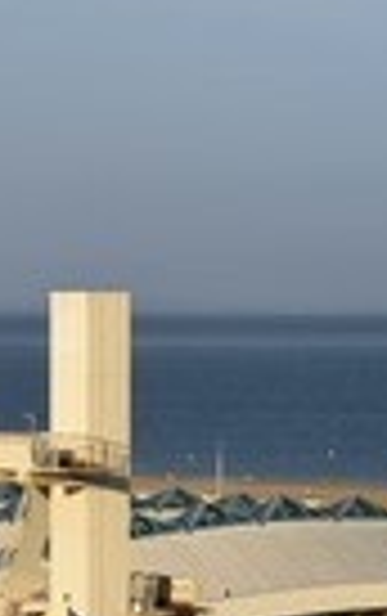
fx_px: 6830
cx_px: -40
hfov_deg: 3.2
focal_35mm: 406
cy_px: 576
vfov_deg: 5.2
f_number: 11
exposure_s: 1/320
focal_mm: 130
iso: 200
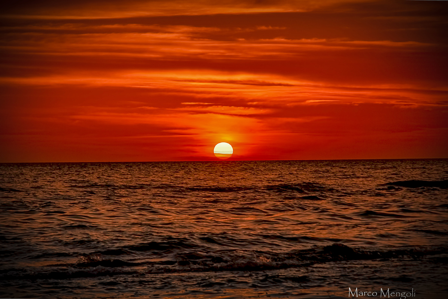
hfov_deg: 13.0
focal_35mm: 158
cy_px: 150
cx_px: 224
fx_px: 1961
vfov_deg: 8.7
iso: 100
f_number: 13
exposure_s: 1/160
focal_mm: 105
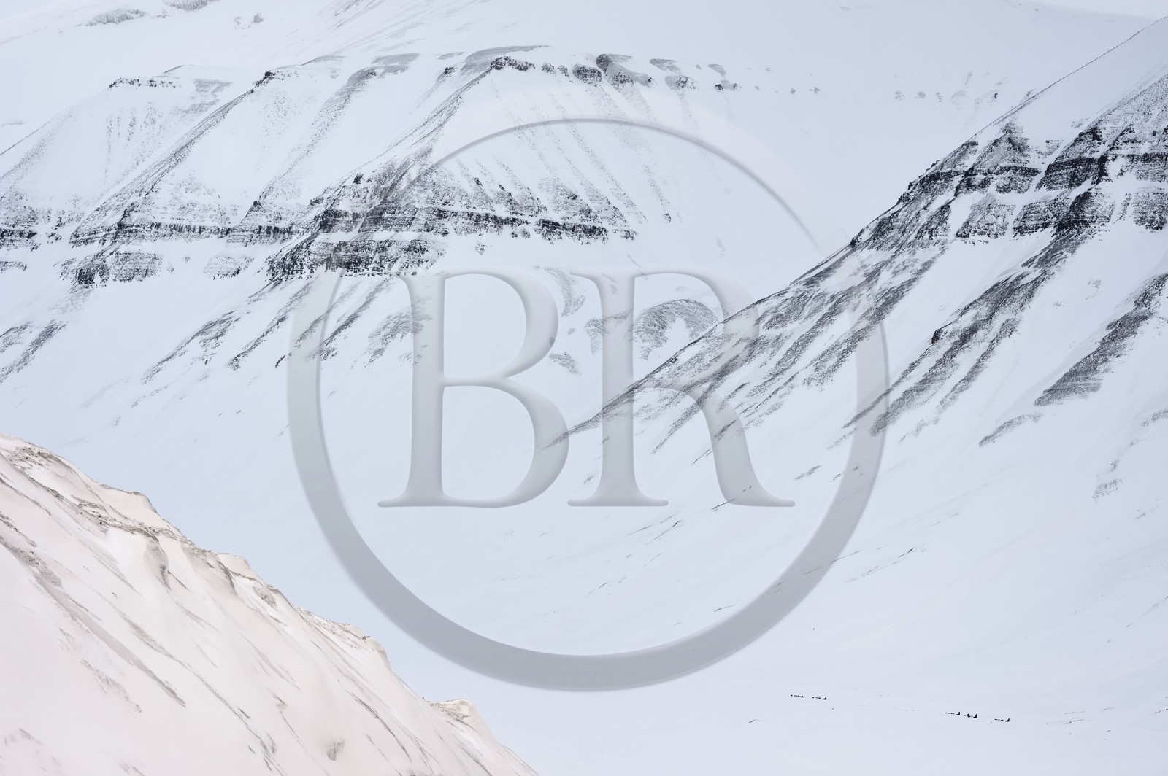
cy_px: 388
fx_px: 3890
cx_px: 584
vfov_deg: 11.4
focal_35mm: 120
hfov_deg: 17.1
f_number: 8
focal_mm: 120
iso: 400
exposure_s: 1/250
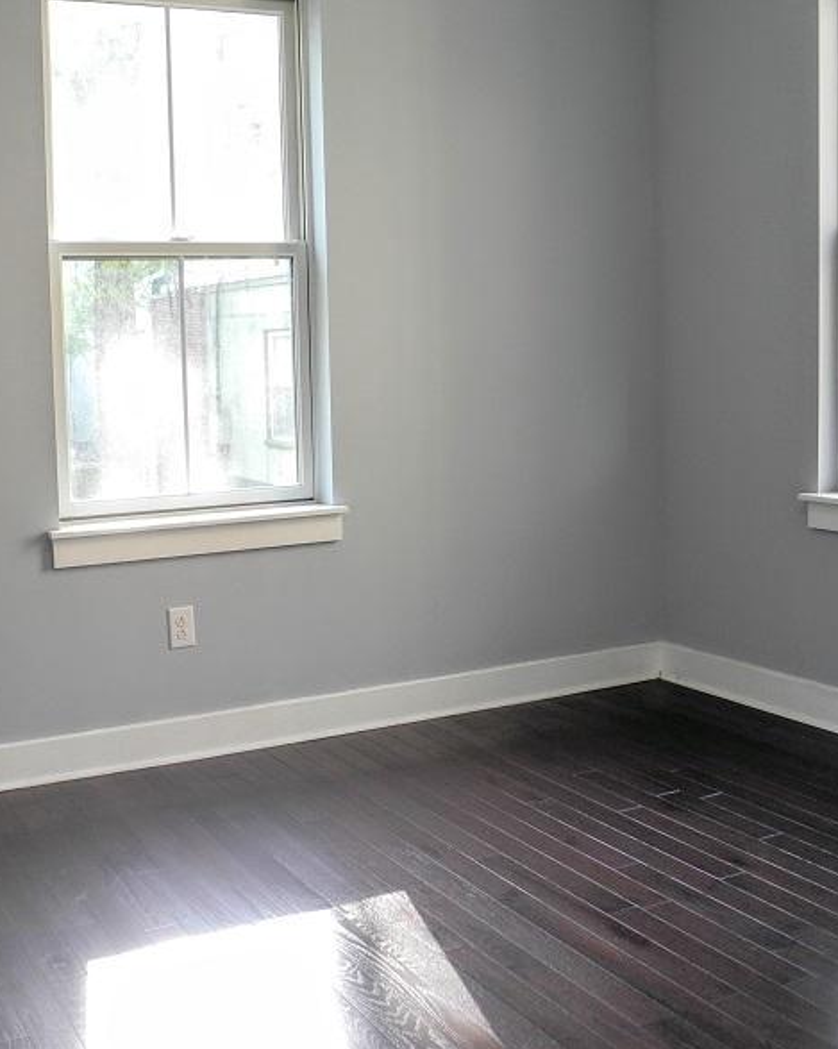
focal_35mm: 41
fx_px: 1272
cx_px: 345
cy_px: 472
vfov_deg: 44.7
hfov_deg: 36.4
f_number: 2.8
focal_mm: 6
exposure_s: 1/30
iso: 118
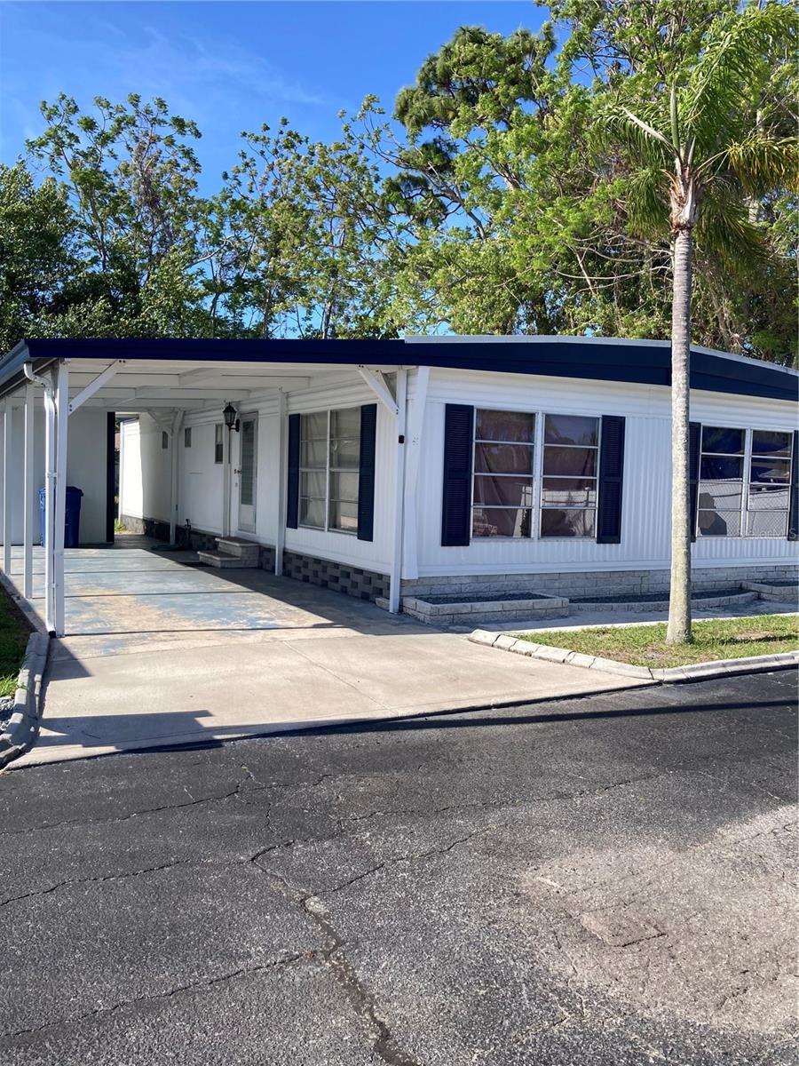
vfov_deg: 63.4
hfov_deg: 49.7
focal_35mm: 28
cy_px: 533
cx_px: 400
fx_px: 862
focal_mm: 3.99
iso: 20
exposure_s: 1/1215
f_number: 1.8
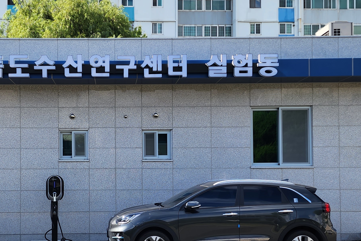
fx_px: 532
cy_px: 169
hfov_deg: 37.1
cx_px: 120
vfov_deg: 25.3
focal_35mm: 53
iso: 12
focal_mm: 6.4
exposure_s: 1/523
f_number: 1.8
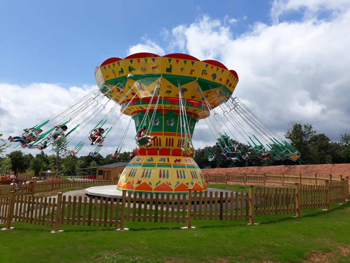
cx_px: 175
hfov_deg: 65.3
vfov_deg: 51.4
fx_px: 273
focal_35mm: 27
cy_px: 132
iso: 40
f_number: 1.9
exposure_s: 1/2304
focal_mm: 3.6
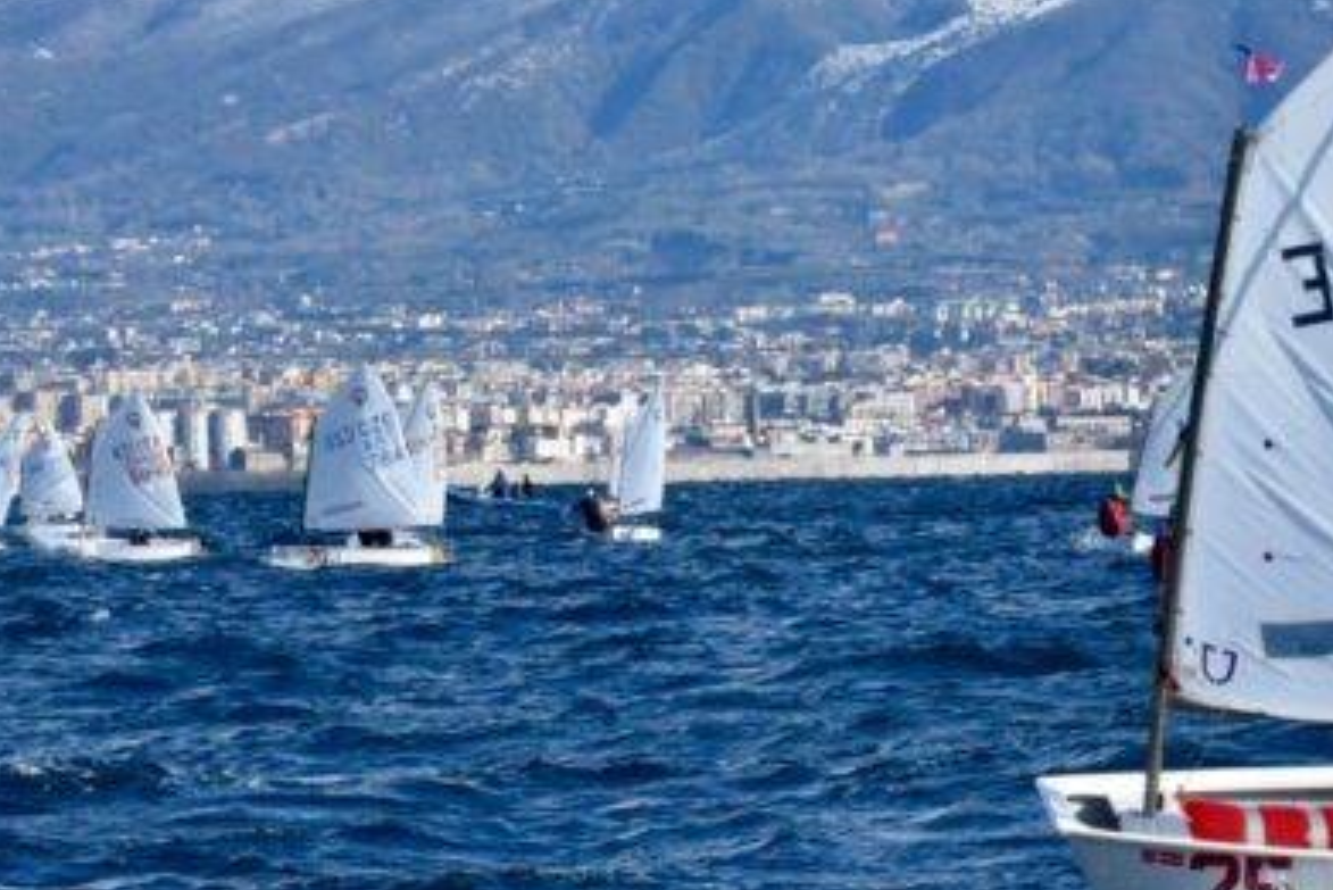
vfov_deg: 5.0
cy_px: -2
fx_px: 10186
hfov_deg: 7.4
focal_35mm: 275
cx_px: 1452
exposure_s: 1/2500
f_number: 13
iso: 2500
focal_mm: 105
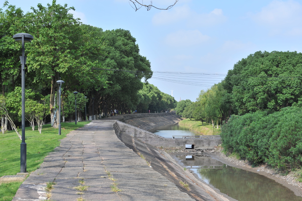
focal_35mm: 70
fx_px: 587
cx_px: 151
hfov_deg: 28.9
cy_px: 100
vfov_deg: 19.4
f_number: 8
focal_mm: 70
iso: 200
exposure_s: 1/320
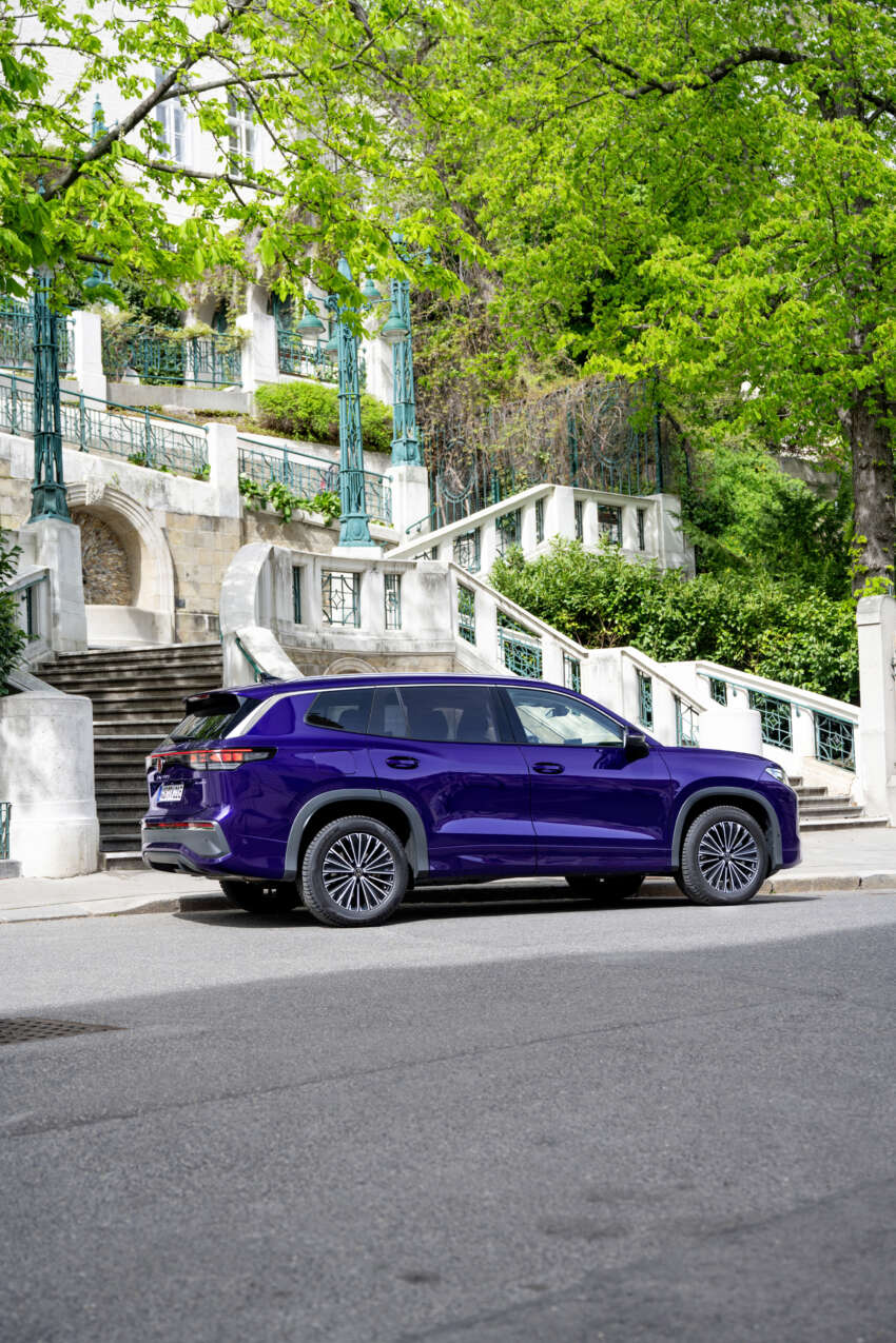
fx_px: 1755
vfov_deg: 41.9
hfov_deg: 28.6
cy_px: 672
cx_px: 448
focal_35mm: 47
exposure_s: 1/200
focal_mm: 47
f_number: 4
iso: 100
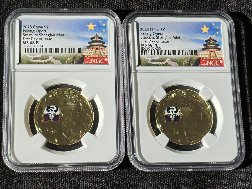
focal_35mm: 102
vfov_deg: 14.5
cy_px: 94
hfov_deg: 19.3
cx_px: 126
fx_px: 743
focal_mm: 4.94
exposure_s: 1/2847
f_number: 1.5
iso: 50
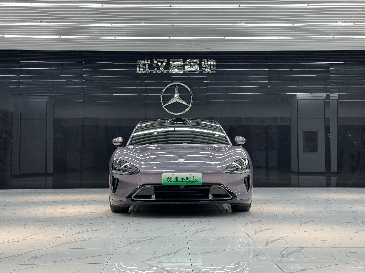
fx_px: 506
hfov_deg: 39.7
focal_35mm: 48
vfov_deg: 30.3
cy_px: 136
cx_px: 182
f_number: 1.78
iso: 64
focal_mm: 6.76
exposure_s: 1/100
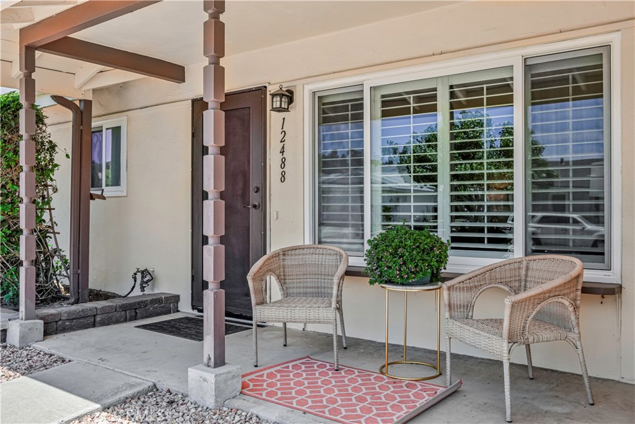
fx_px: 529
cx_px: 318
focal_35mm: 30
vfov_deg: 43.6
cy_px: 212
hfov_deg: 61.9
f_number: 5.6
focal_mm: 20
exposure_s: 1/40
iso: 200
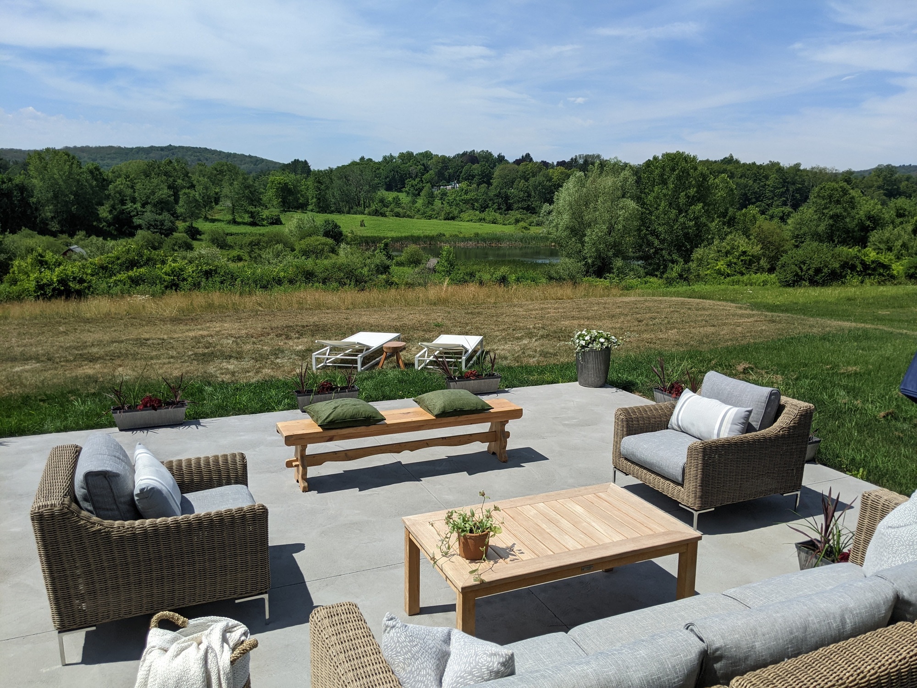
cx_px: 458
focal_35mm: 27
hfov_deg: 65.3
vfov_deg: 51.4
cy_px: 344
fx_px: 715
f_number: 1.8
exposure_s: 1/3906
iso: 54
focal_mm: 4.44
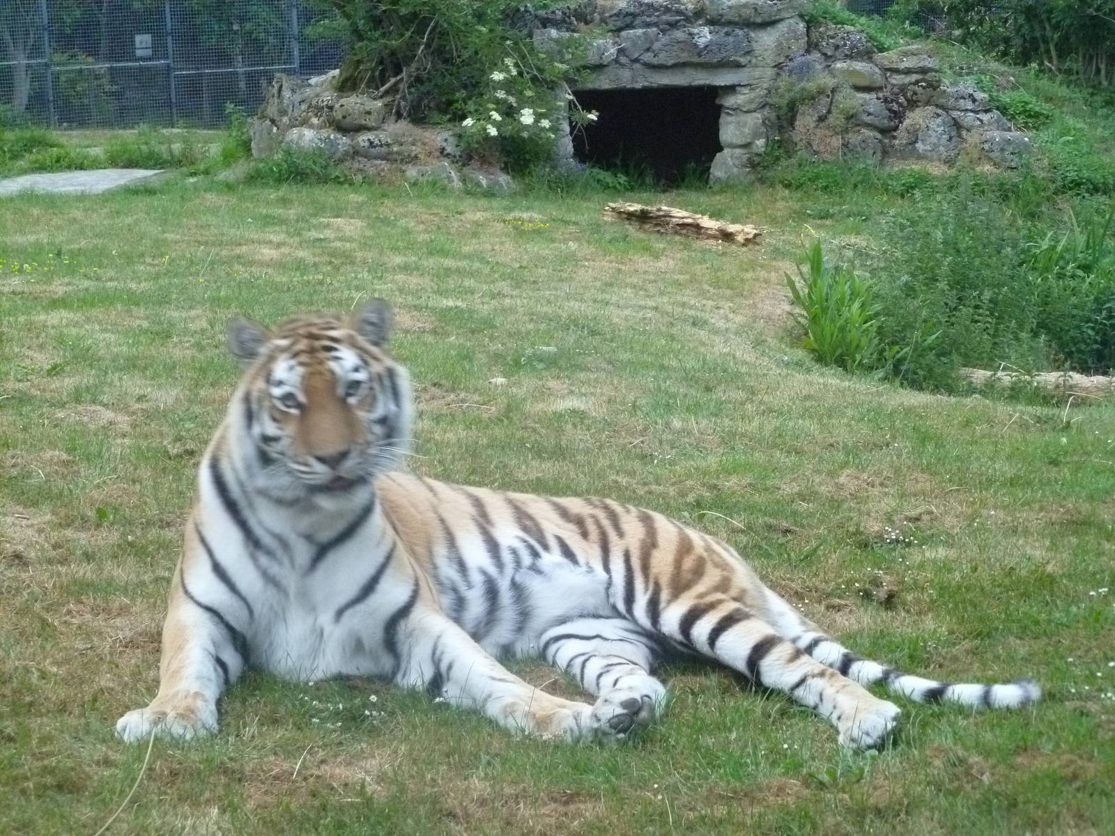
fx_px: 2223
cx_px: 558
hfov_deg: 28.2
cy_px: 418
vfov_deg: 21.3
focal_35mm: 69
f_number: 4.3
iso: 800
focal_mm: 12.4
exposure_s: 1/40
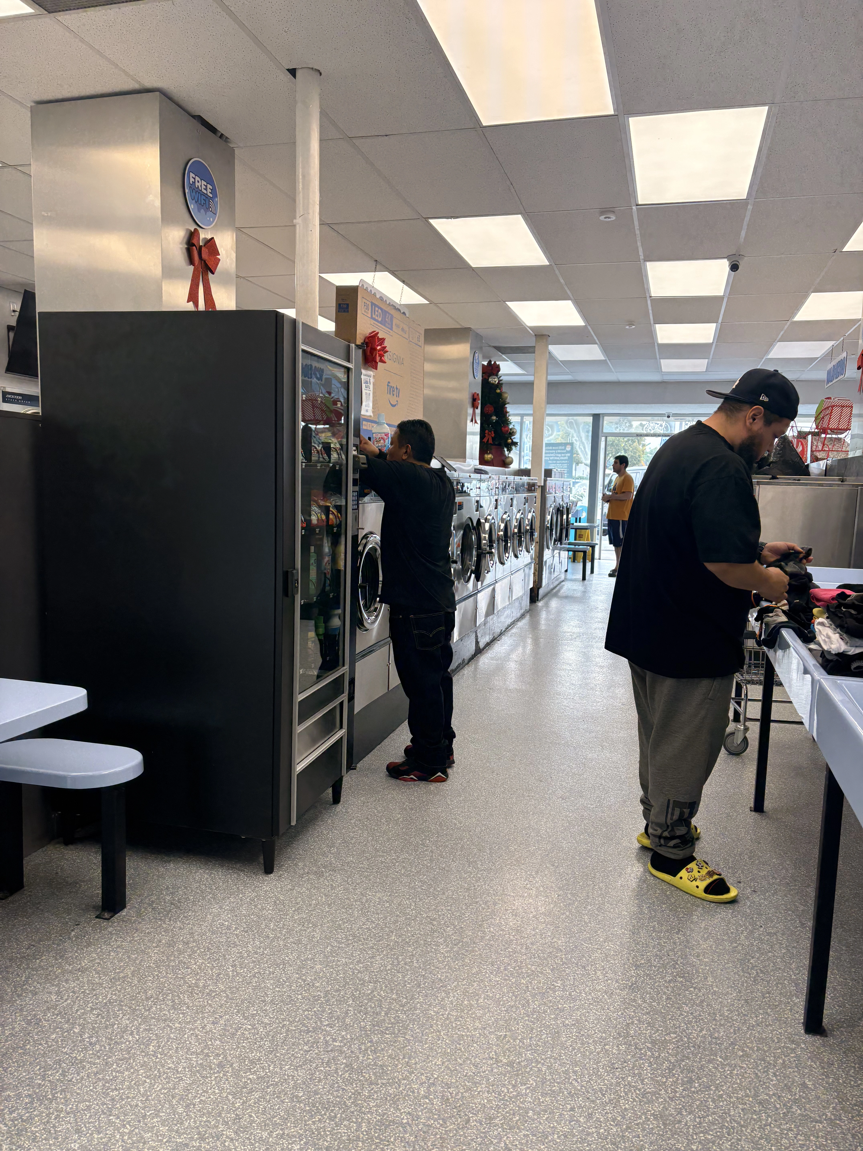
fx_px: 864
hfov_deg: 53.1
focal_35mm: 26
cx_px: 432
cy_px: 576
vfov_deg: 67.3
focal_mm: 5.96
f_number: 1.6
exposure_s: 1/213
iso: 100
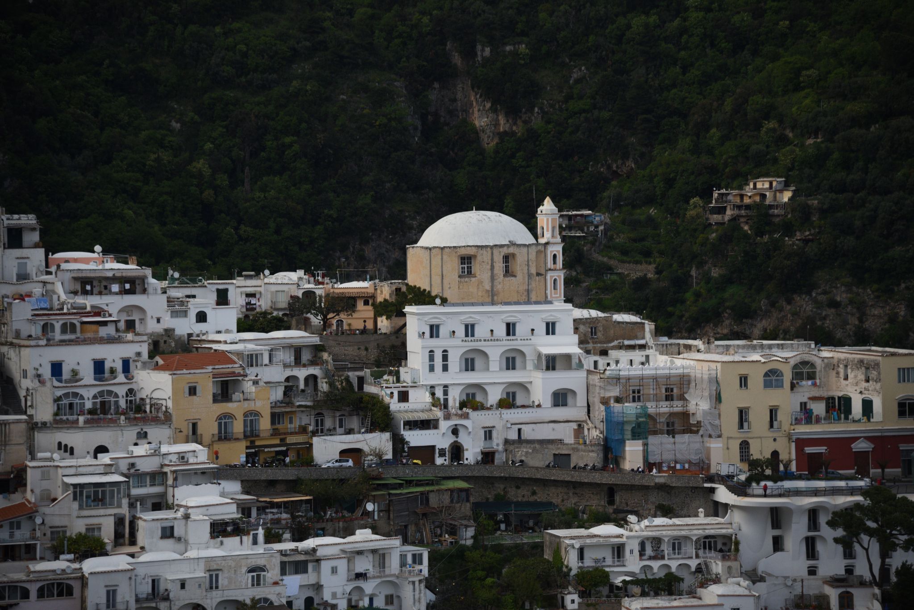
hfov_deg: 17.1
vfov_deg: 11.4
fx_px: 3048
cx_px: 457
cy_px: 305
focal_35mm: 120
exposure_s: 1/4000
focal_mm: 120
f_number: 4
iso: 1000
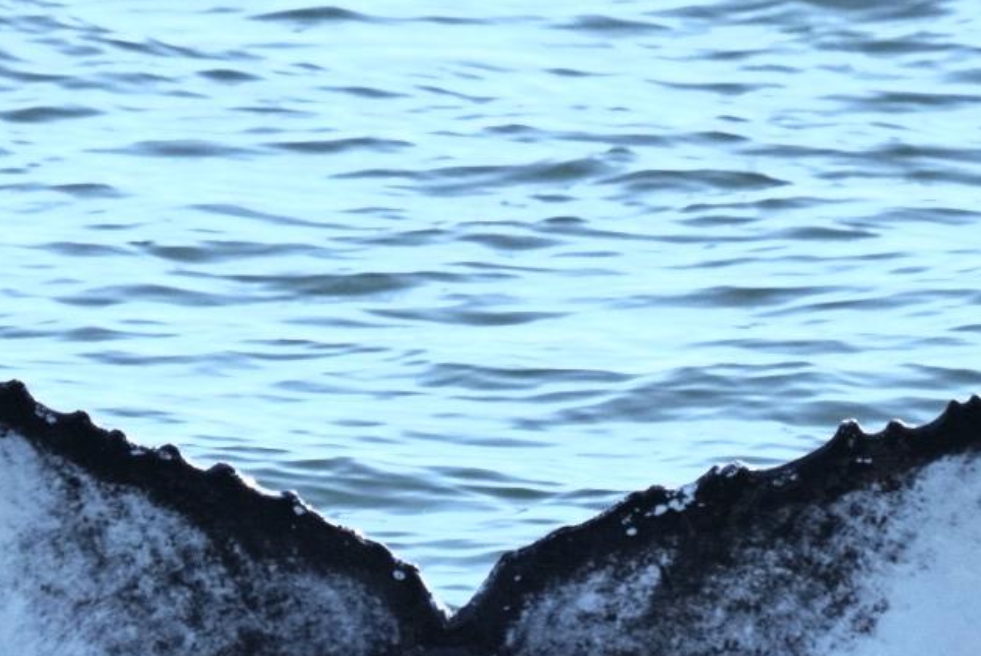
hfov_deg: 1.8
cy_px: 559
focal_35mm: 1154
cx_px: 325
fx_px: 31467
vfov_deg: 1.2
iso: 500
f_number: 5.6
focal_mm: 300
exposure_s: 1/2000
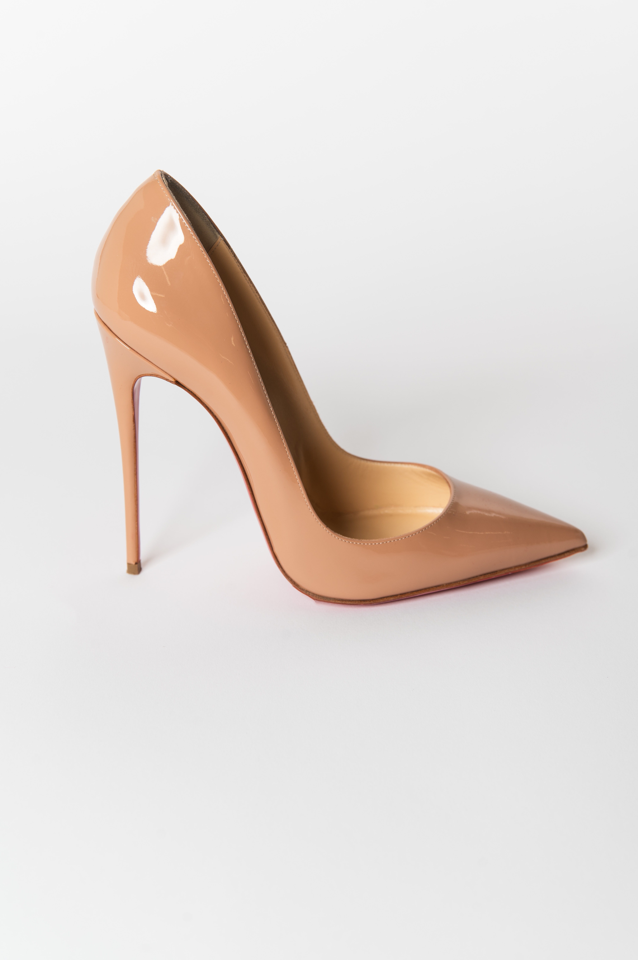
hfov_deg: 24.6
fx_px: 1464
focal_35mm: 55
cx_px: 319
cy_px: 480
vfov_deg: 36.3
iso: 100
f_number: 6.3
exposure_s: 1/160
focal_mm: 55
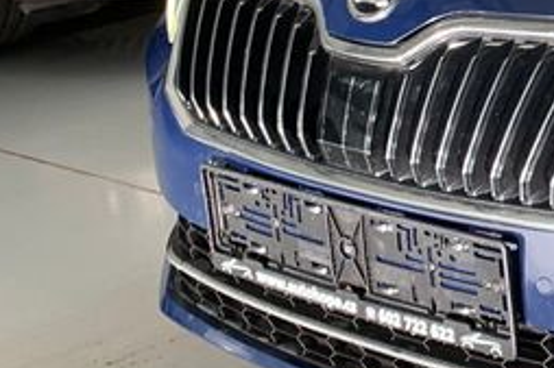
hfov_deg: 15.3
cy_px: -94
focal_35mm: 109
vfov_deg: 12.2
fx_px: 1676
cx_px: 1097
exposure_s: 1/85
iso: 100
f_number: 1.8
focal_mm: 4.25
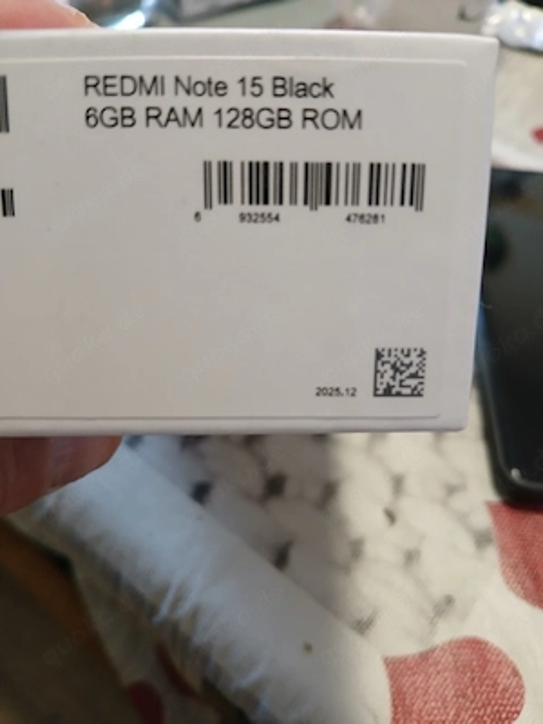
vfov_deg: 67.3
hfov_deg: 53.1
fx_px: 544
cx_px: 272
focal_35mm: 26
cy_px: 362
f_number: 1.8
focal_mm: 3.98
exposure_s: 1/33.3
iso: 250
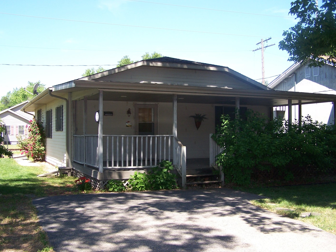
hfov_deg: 47.9
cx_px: 171
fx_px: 379
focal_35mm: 39
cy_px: 123
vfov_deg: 36.8
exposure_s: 1/320
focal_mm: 6.3
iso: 80
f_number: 2.8
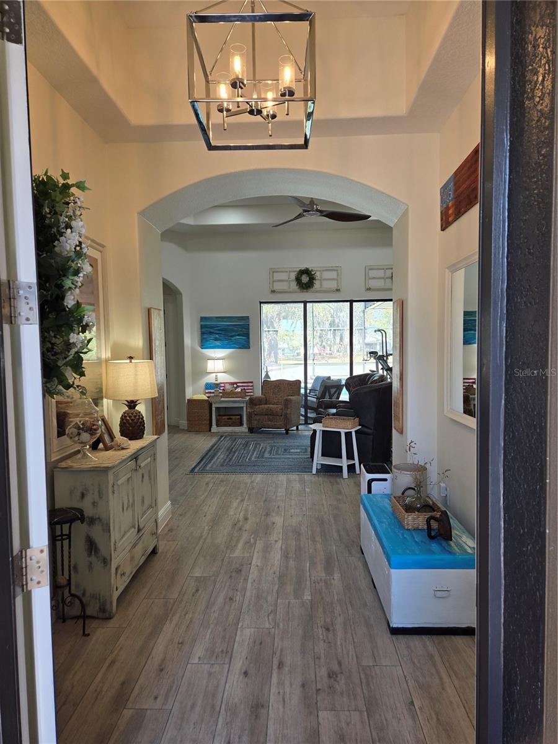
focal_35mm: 23
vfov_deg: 73.9
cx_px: 279
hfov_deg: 58.9
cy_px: 372
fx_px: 494
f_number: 1.8
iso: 40
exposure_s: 1/120
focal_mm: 5.4
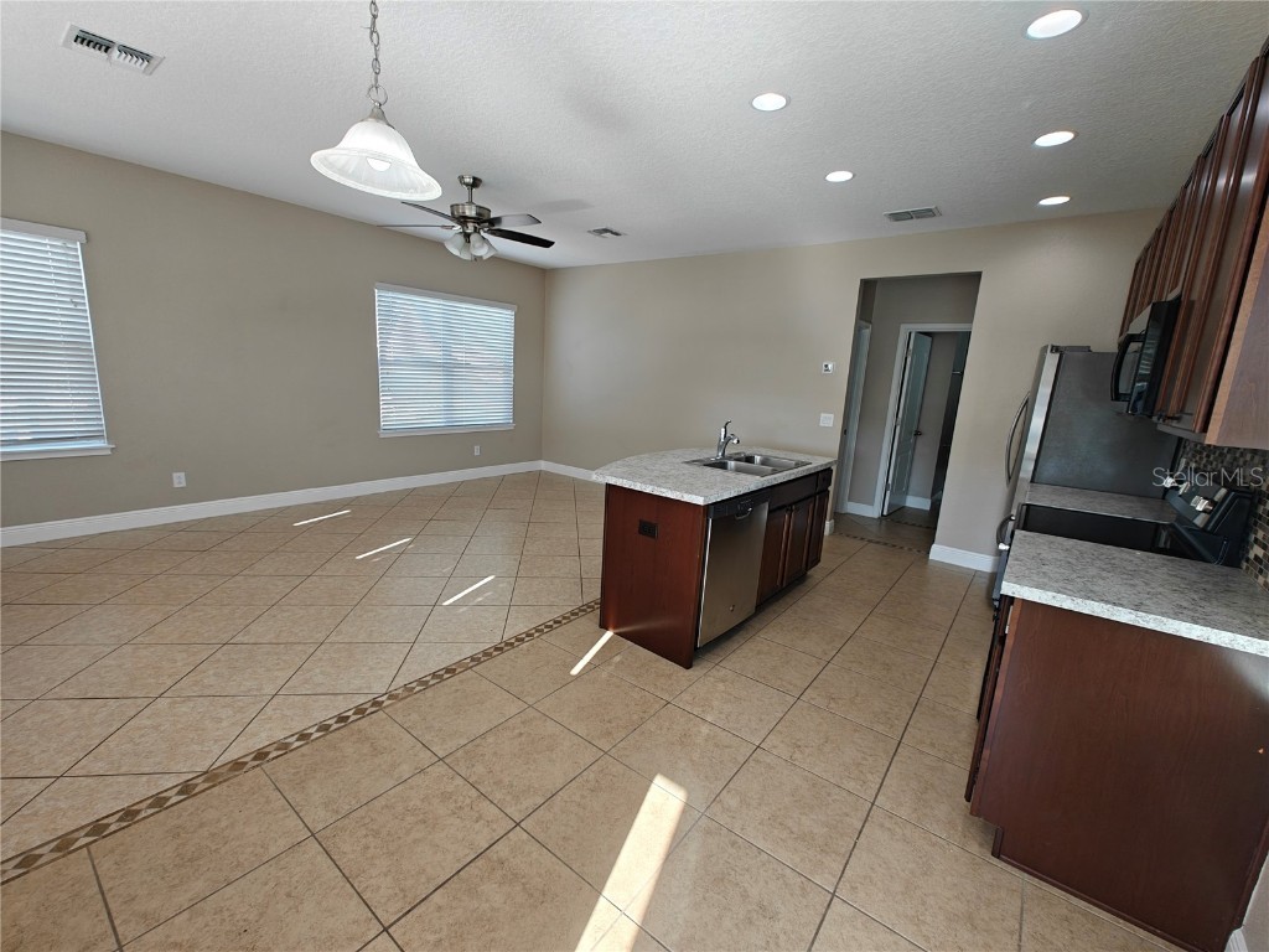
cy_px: 476
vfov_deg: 85.7
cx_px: 634
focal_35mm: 14
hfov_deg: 102.1
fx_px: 513
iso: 100
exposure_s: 1/60
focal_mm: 2.62
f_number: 2.2
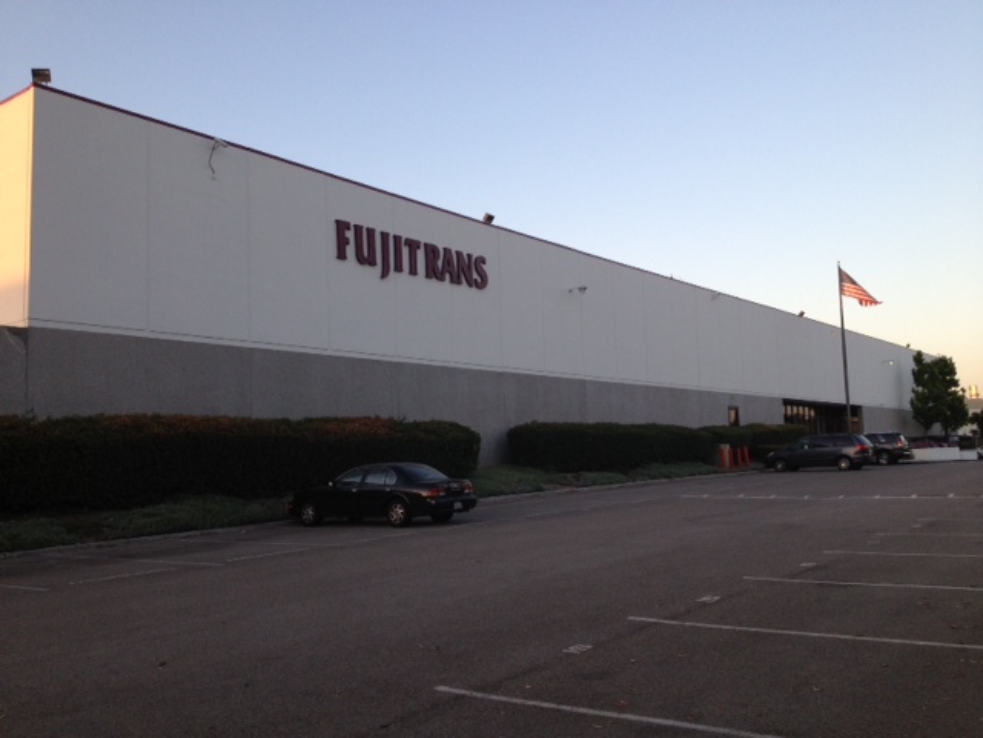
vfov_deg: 40.7
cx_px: 492
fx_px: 994
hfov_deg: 52.6
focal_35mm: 35
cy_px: 369
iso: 64
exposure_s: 1/183
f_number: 2.4
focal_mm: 4.28
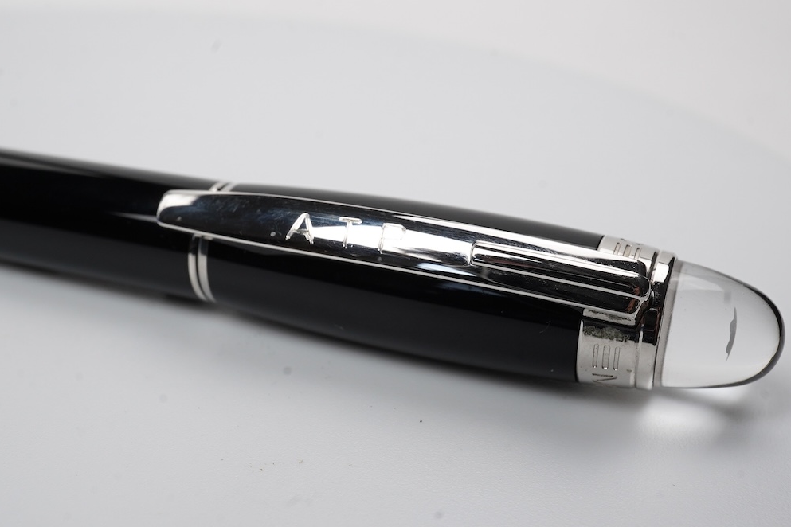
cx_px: 407
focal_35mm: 51
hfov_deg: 38.9
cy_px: 291
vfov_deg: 26.5
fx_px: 1120
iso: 400
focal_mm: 30
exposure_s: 1/100
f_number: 22
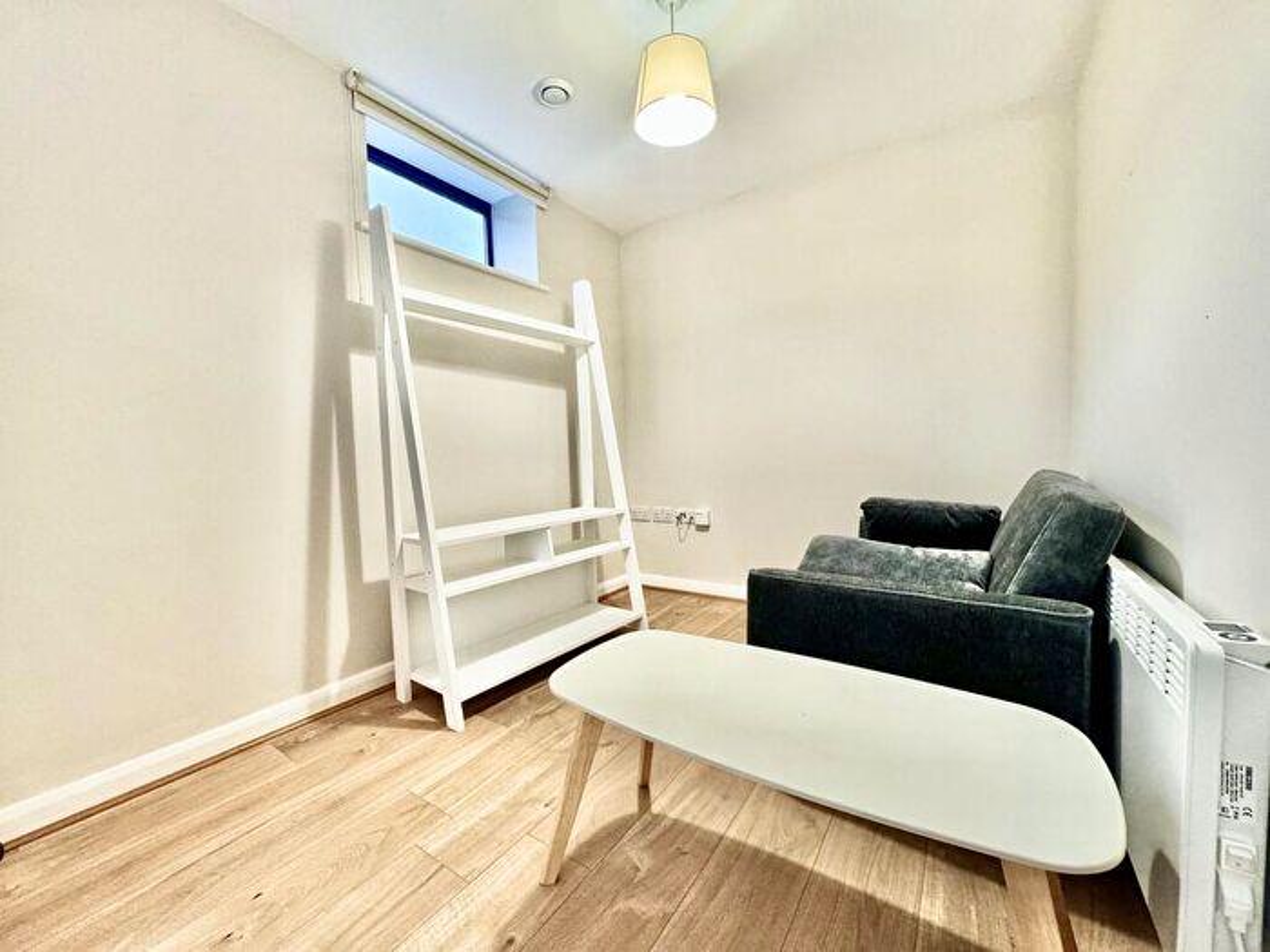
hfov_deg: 102.1
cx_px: 635
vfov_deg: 85.7
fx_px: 514
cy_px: 476
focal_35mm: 14
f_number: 2.2
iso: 200
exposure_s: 1/50
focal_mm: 2.22
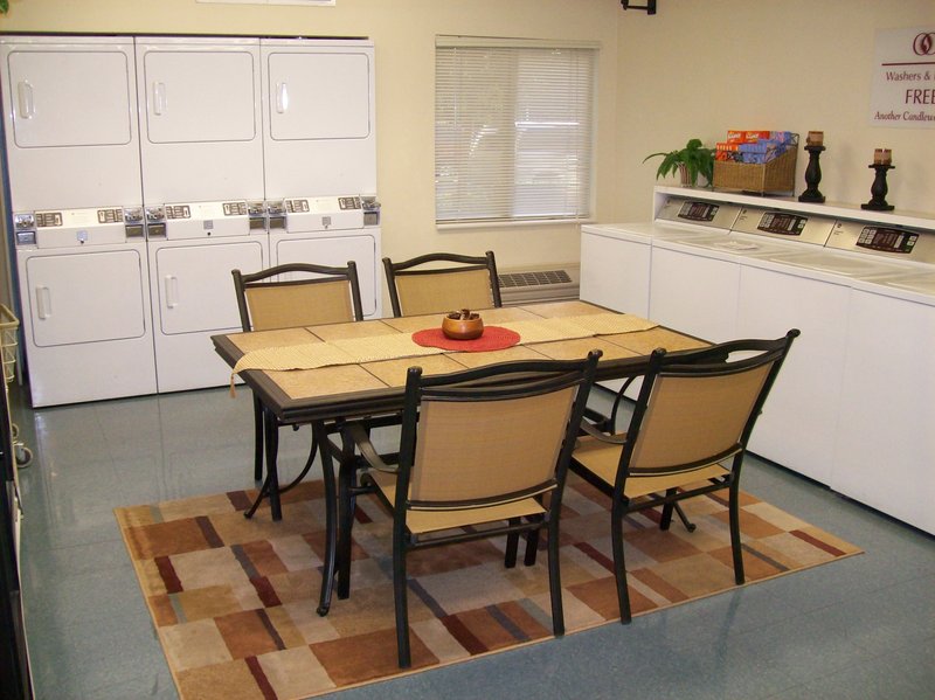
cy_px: 350
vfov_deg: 39.6
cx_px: 468
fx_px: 972
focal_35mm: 36
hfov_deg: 51.4
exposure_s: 1/64
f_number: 2.7
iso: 200
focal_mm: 6
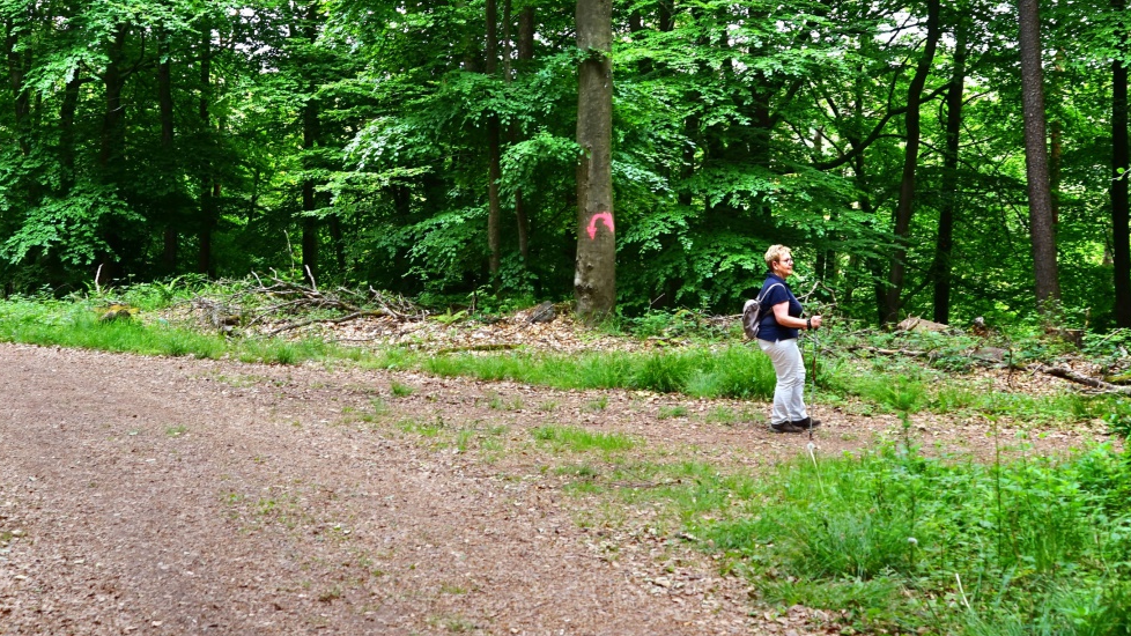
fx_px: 1619
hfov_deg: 38.3
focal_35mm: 54
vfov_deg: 22.0
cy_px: 167
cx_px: 436
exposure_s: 1/60
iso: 100
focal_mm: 28
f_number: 4.5
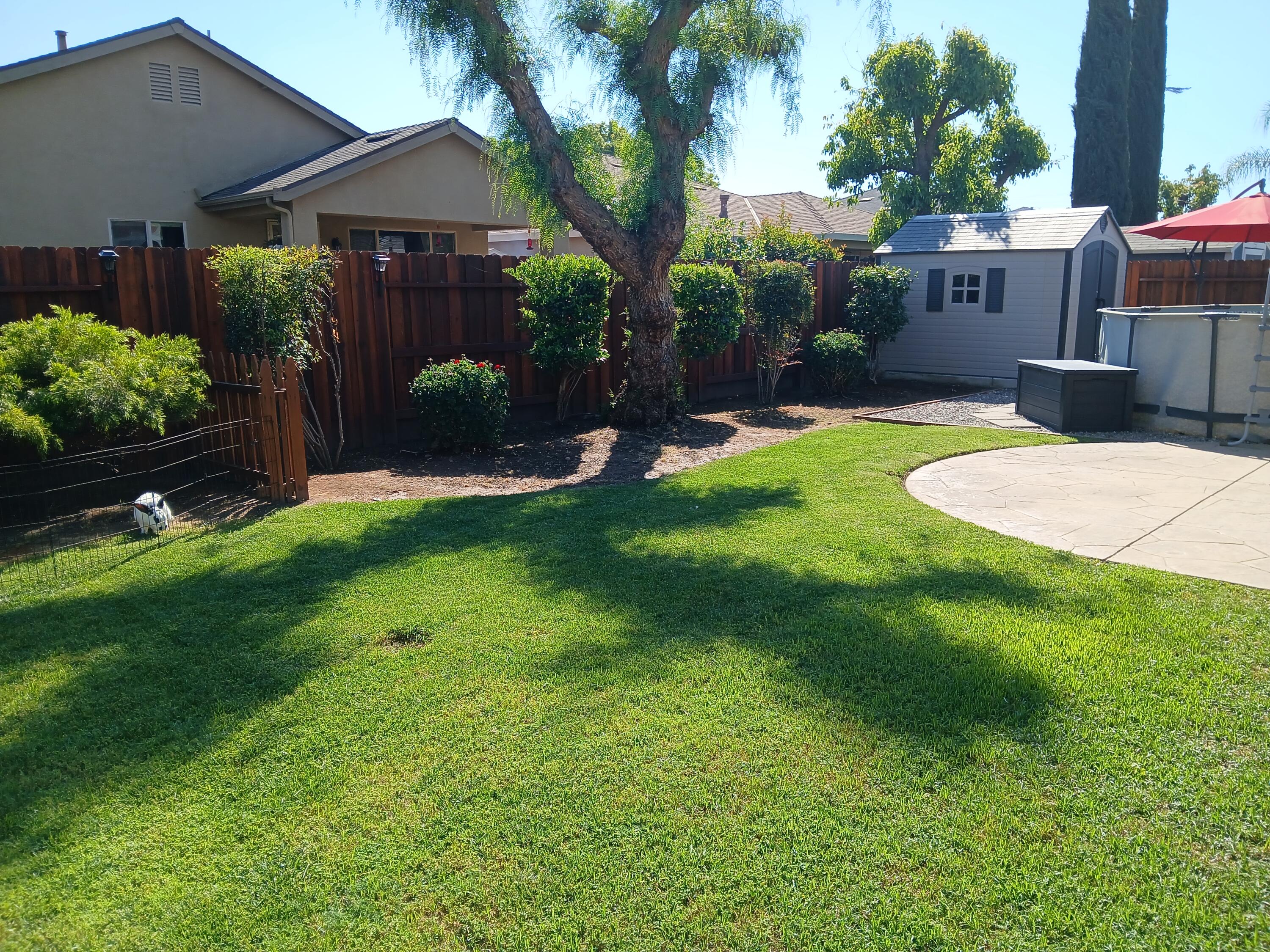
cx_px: 635
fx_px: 954
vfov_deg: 53.1
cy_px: 476
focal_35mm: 26
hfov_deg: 67.3
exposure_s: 1/362
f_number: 1.8
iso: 20
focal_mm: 3.98
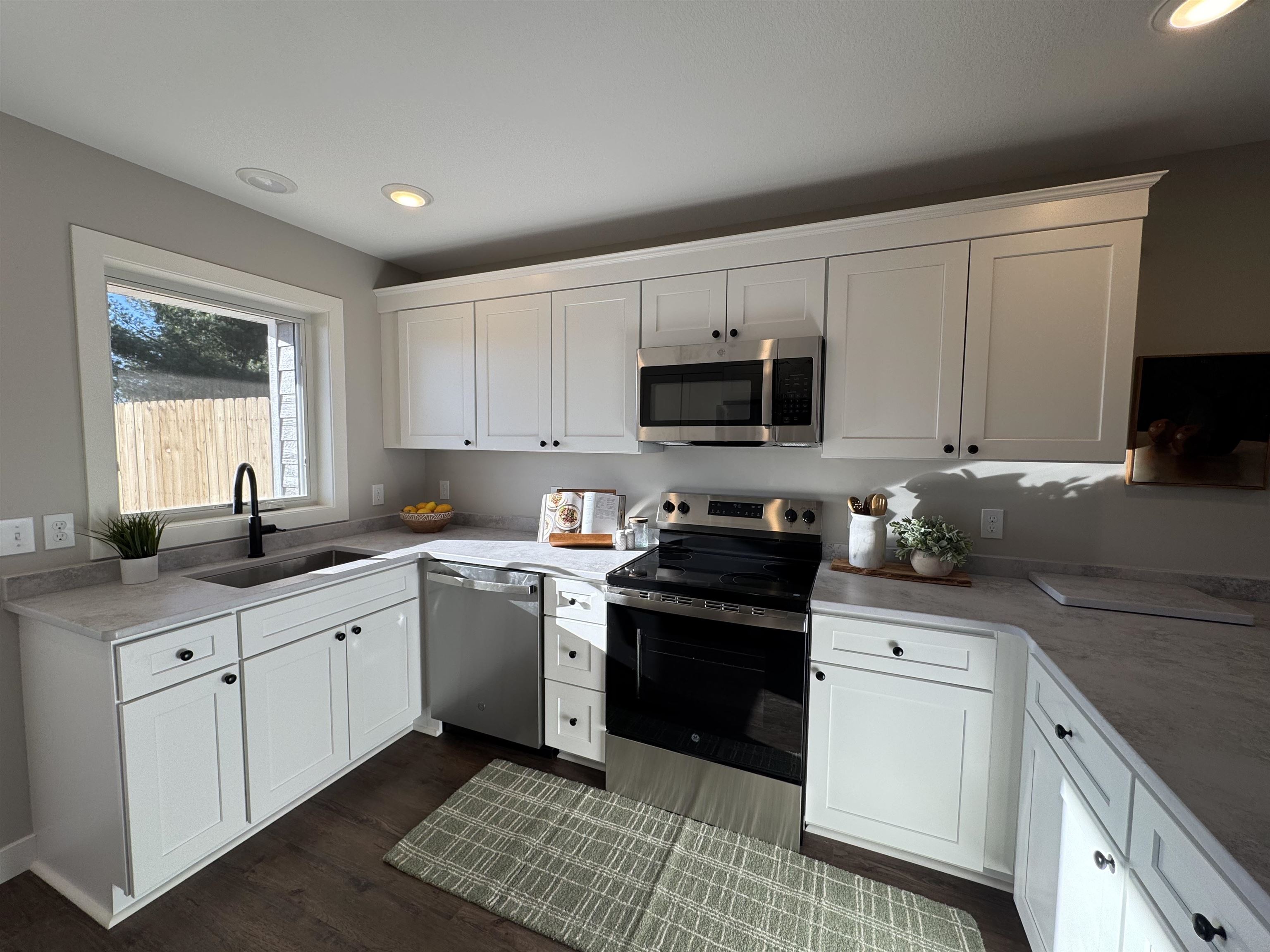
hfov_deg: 102.1
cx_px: 635
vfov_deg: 85.7
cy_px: 476
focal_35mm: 14
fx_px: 514
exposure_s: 1/187
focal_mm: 2.22
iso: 40
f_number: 2.2
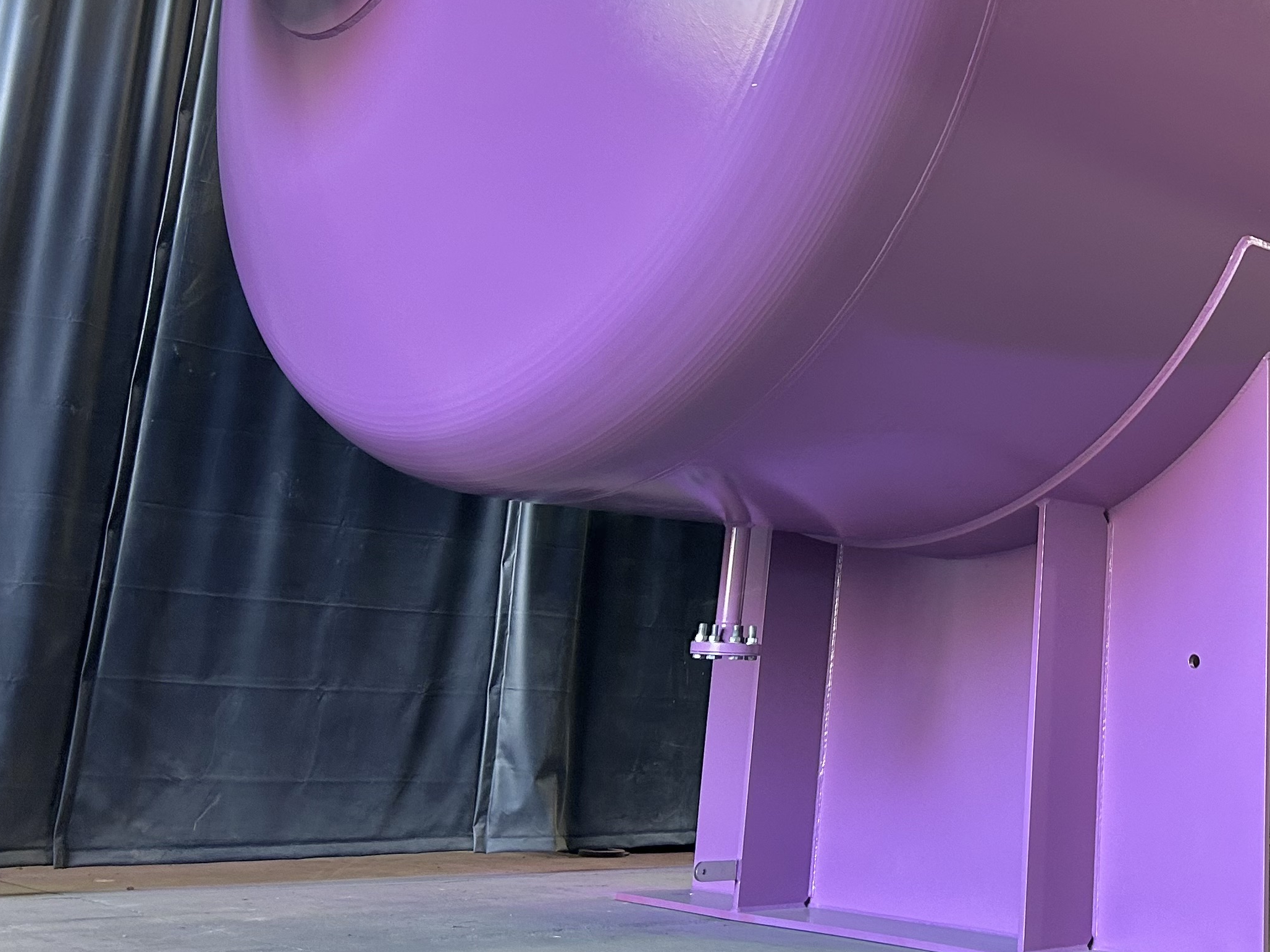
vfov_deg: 28.0
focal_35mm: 51
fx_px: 1871
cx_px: 1080
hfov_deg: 35.8
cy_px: 207
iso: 125
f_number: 1.5
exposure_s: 1/60
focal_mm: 5.7
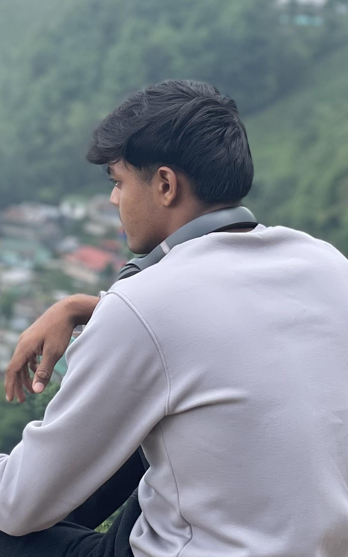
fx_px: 2079
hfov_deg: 9.5
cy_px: 99
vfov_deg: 15.1
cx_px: 10
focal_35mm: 137
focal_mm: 6
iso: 32
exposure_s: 1/959
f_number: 2
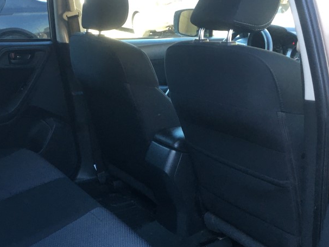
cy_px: 160
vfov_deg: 29.5
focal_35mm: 49
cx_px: 136
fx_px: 466
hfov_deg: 38.8
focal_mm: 4.15
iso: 40
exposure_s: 1/30
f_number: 2.2
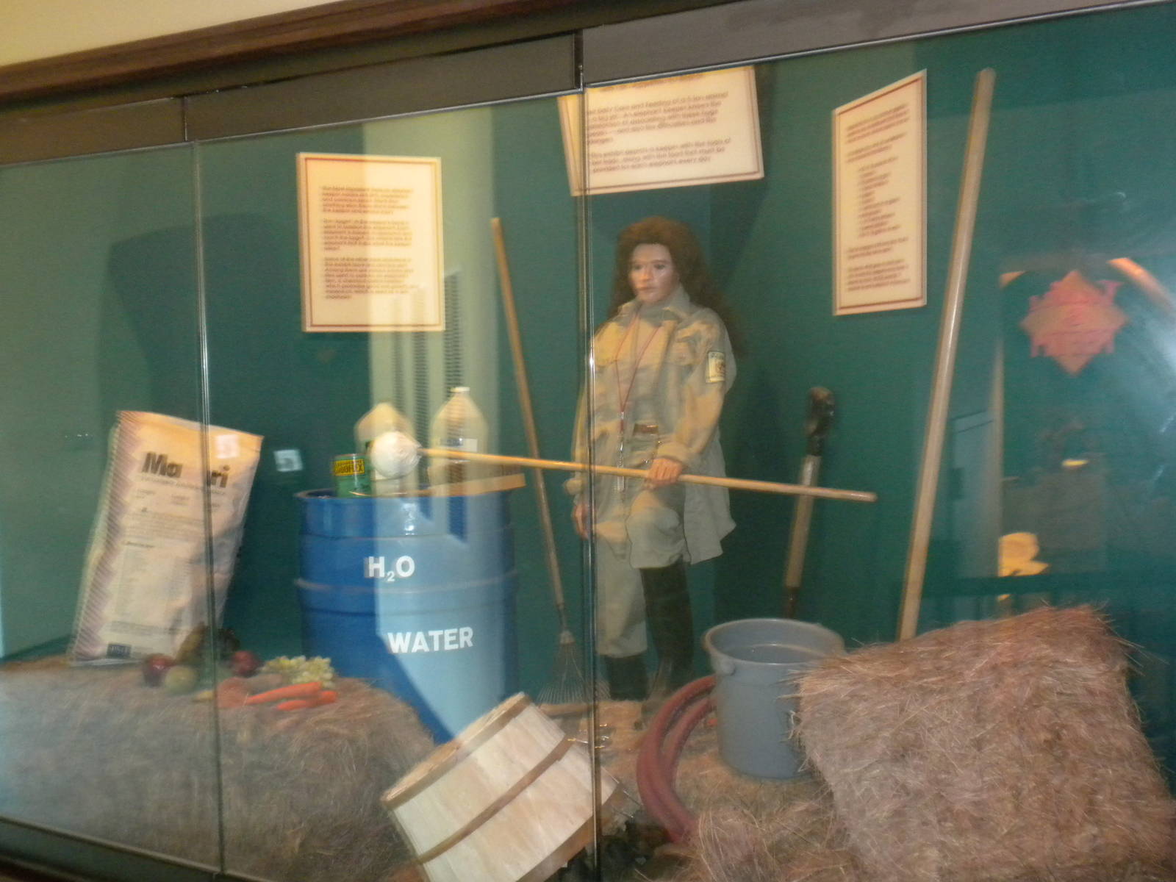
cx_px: 588
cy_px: 441
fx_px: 1257
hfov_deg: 50.1
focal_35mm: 37
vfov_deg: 38.7
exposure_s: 1/4
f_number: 3.5
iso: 400
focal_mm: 6.6
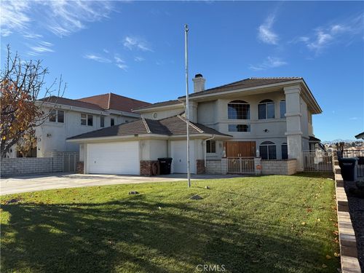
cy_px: 136
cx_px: 182
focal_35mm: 24
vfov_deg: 56.8
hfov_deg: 71.6
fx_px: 252
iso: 80
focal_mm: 6.76
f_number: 1.78
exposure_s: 1/3279
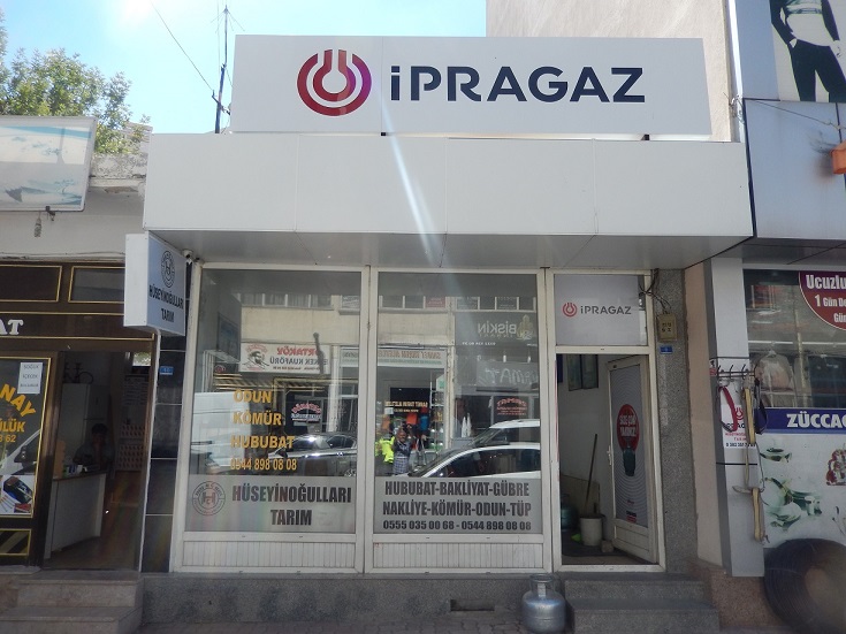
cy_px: 317
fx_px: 611
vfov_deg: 54.9
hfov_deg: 69.4
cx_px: 423
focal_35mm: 25
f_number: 3.4
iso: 125
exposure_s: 1/800
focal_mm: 4.5
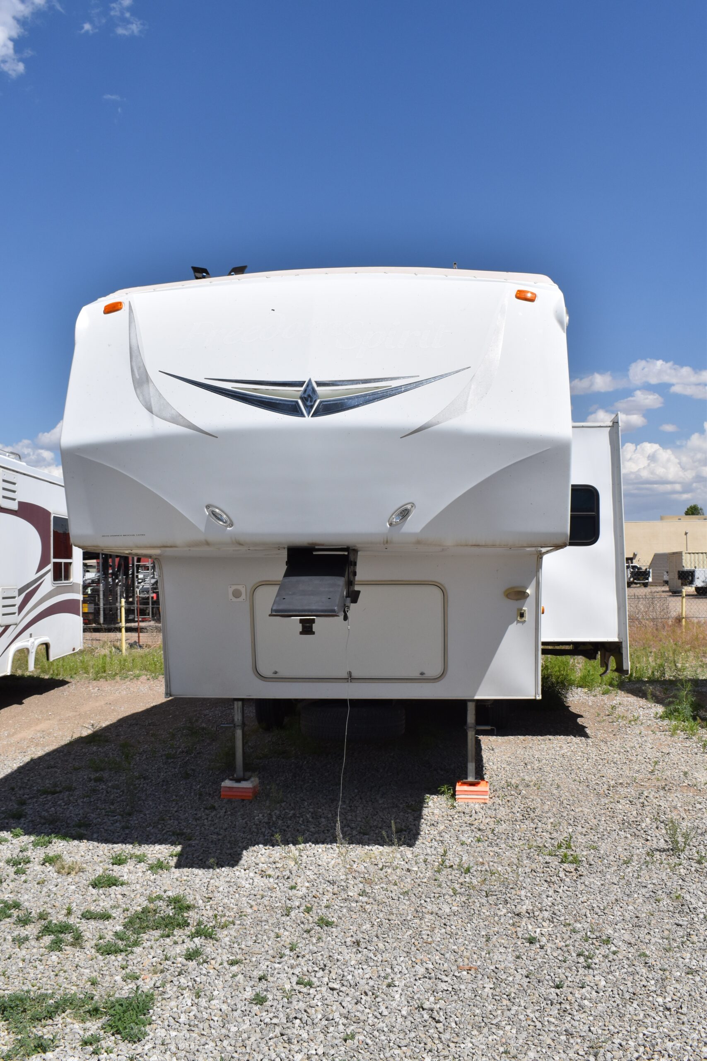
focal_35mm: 33
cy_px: 530
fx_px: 972
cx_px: 354
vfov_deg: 57.2
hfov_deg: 40.0
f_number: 11
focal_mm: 22
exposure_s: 1/500
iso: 200
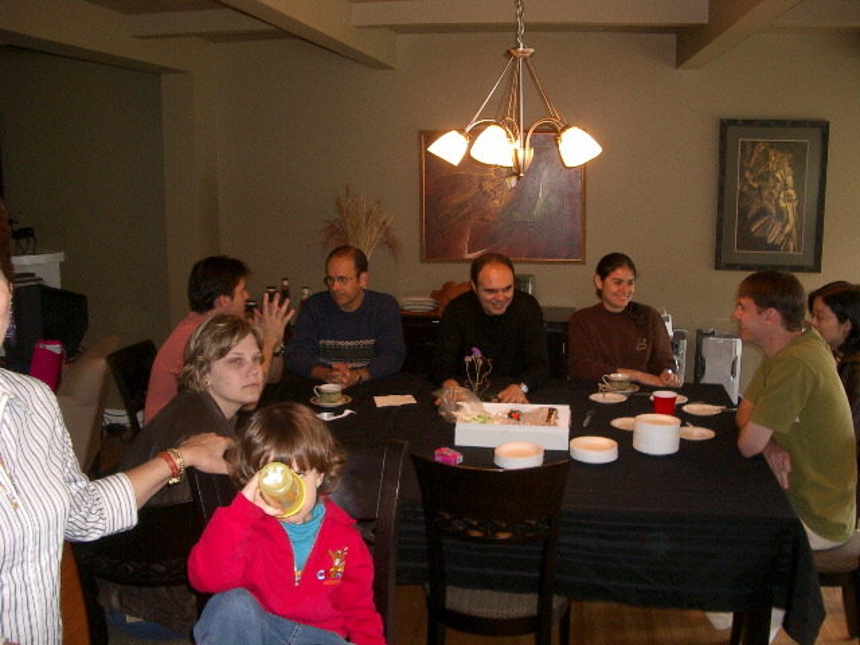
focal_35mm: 35
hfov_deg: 52.6
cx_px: 430
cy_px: 322
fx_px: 870
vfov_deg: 40.7
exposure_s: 1/40
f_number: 2.6
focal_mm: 5.8
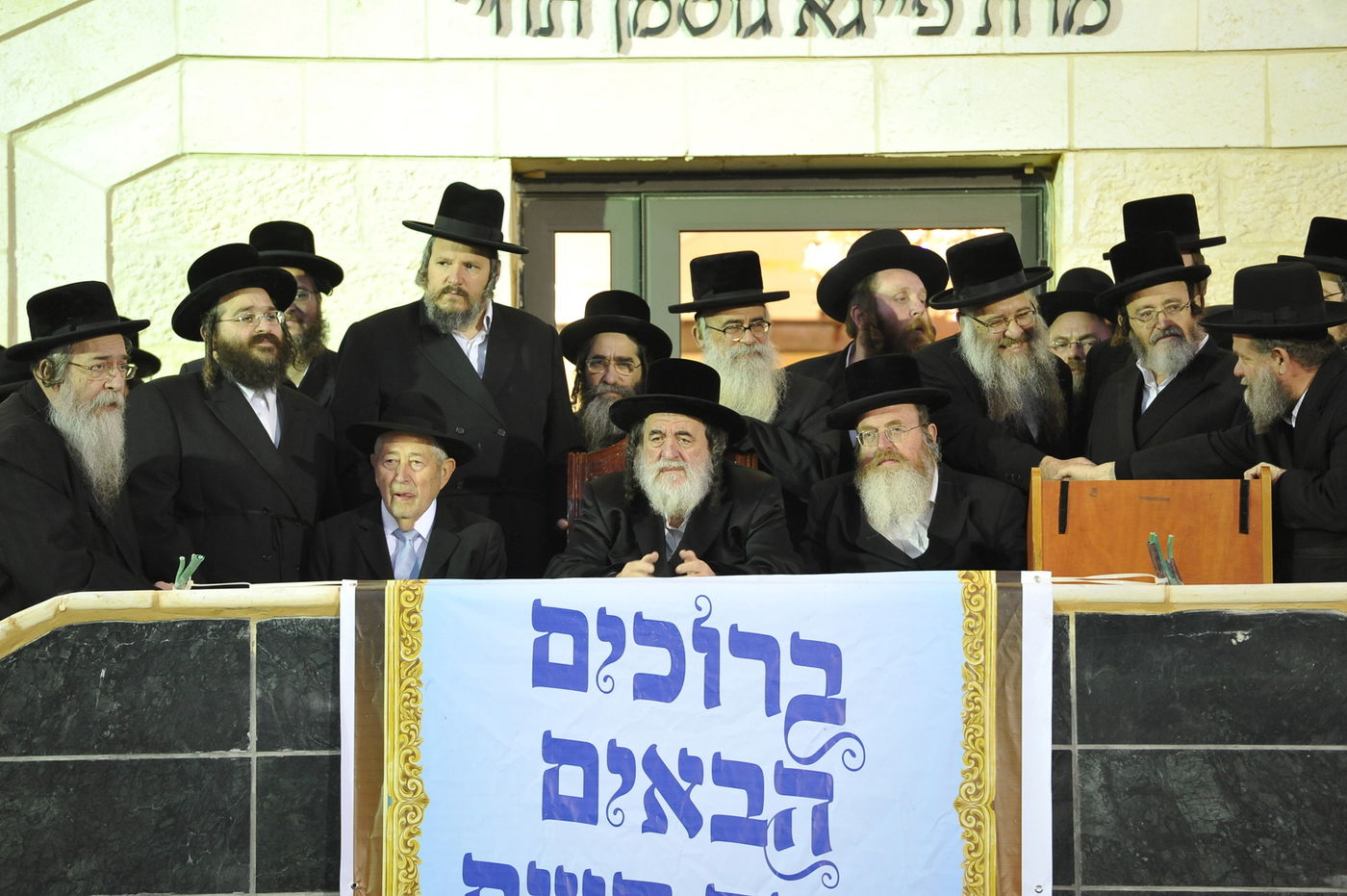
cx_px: 674
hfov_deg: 10.6
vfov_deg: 7.0
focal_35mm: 195
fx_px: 7290
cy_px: 448
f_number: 4
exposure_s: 1/80
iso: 2000
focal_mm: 195
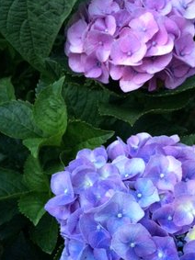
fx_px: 308
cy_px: 152
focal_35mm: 41
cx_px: 129
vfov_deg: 45.6
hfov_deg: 34.8
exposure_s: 1/15
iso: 320
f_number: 2.2
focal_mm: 4.15
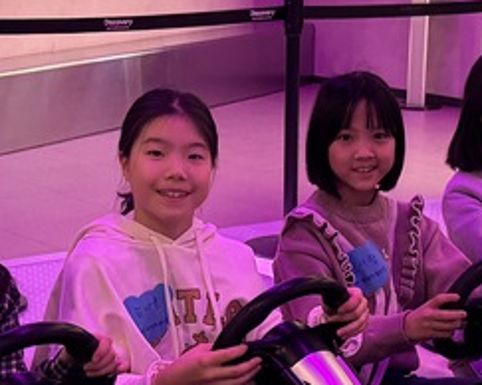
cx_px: 264
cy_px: 249
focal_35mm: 106
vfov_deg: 14.5
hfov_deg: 18.1
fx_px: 1511
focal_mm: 6.76
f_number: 1.78
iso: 640
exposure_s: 1/40
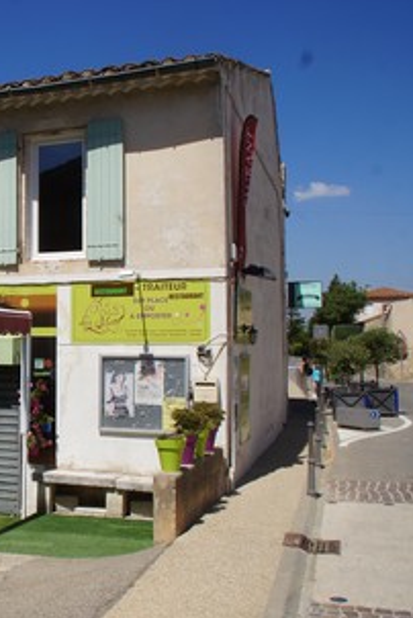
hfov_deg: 29.7
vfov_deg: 47.4
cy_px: 310
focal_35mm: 41
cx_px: -31
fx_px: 704
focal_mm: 18
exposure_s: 1/250
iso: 100
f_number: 11
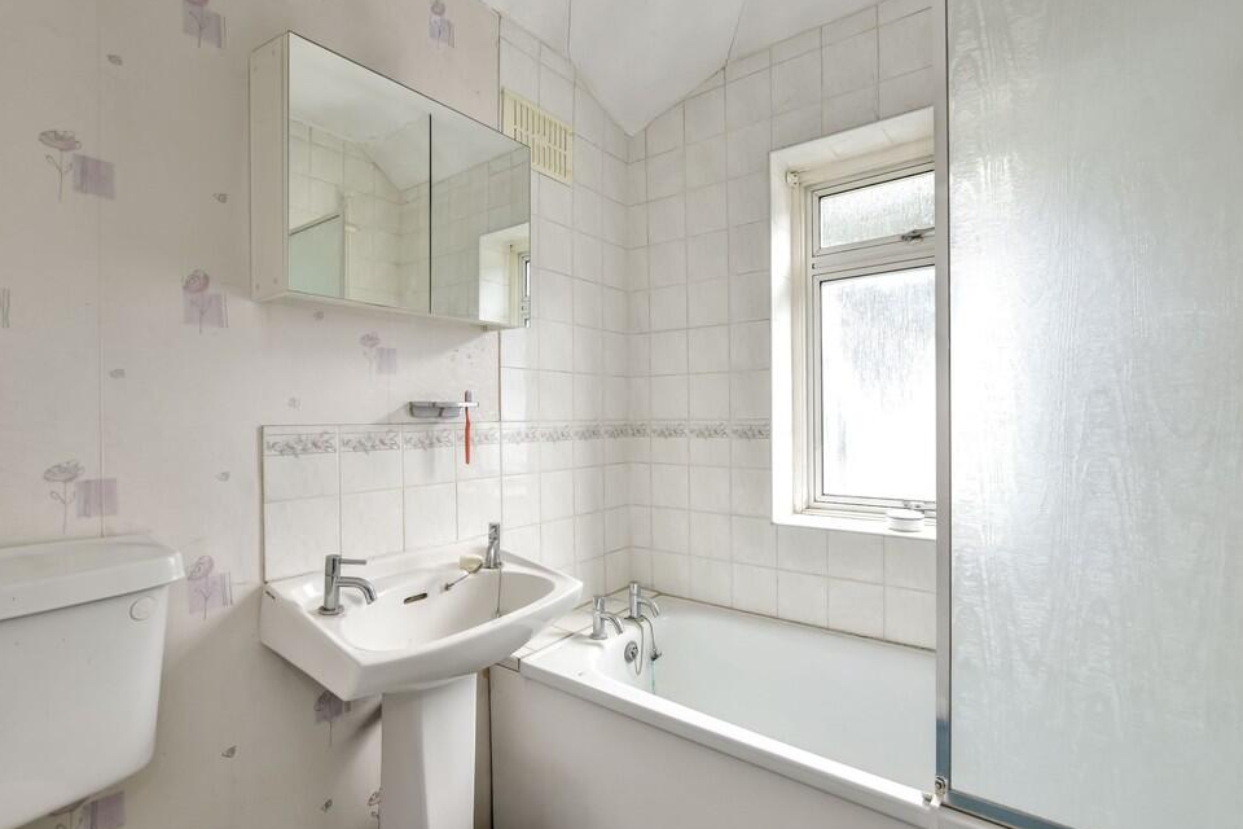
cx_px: 614
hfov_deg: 96.7
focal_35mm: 16
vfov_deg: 73.7
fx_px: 552
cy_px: 418
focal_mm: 10
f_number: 8
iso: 640
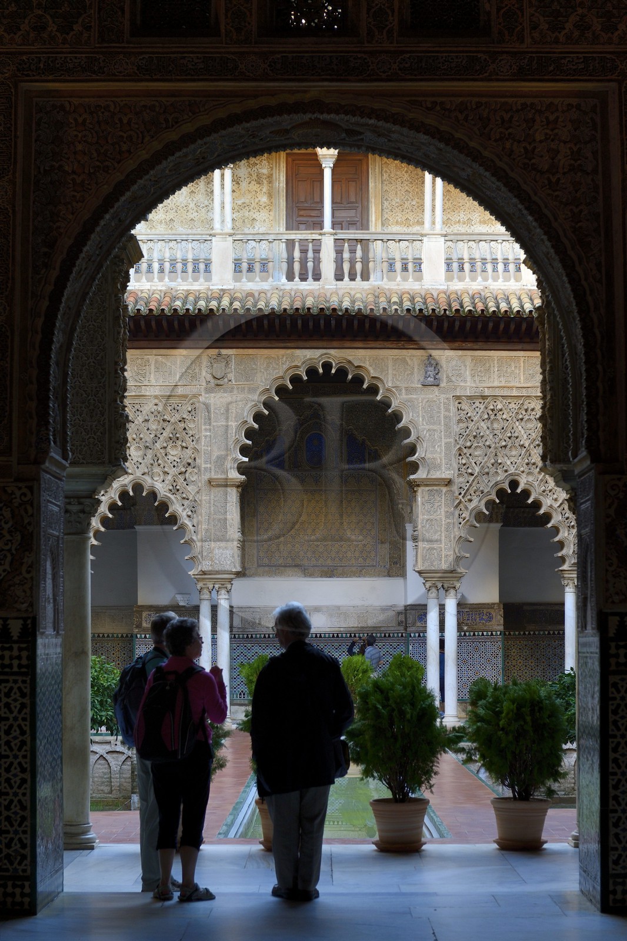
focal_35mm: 70
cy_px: 470
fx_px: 1829
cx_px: 314
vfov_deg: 28.8
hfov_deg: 19.4
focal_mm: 70
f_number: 5.6
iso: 800
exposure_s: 1/100
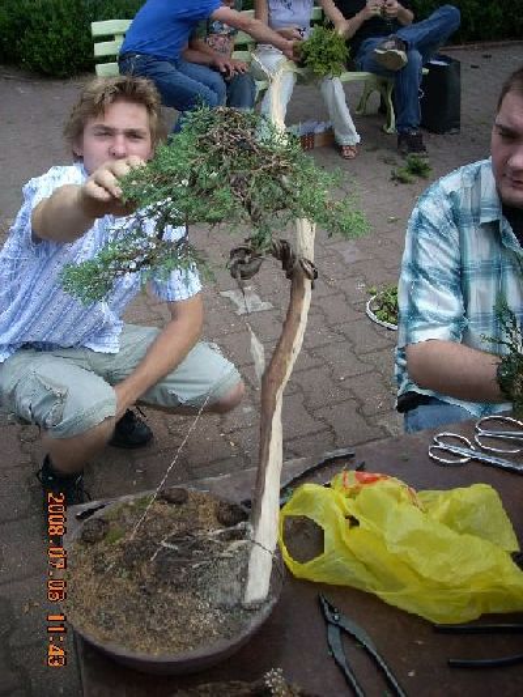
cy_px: 348
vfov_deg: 50.1
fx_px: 745
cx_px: 262
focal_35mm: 37
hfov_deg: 38.7
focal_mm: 6.2
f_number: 2.8
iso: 64
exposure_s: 1/239
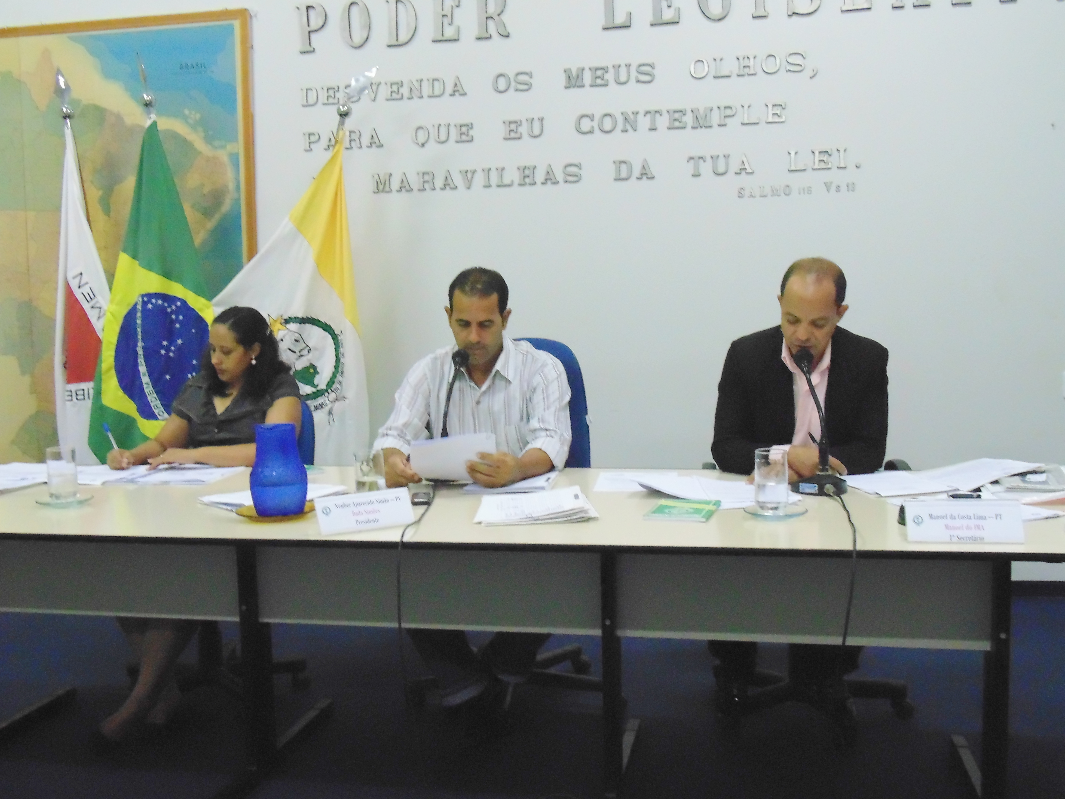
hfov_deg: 54.0
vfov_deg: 41.8
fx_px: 1046
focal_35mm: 34
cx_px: 532
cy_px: 400
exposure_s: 1/30
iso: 800
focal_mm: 6.1
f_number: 3.3
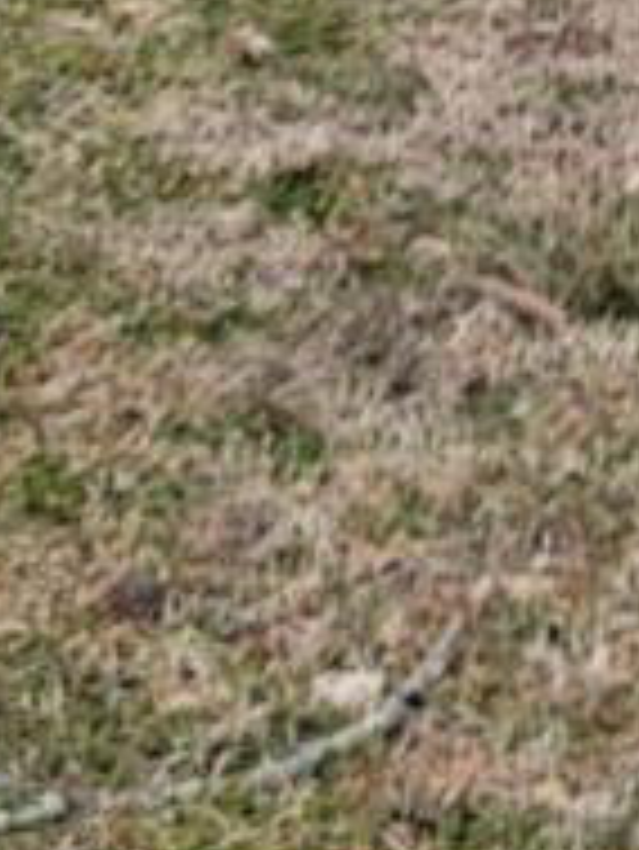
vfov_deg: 12.7
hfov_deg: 10.5
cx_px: 968
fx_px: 3368
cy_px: -828
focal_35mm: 137
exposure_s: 1/197
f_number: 1.8
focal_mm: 6.7
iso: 16
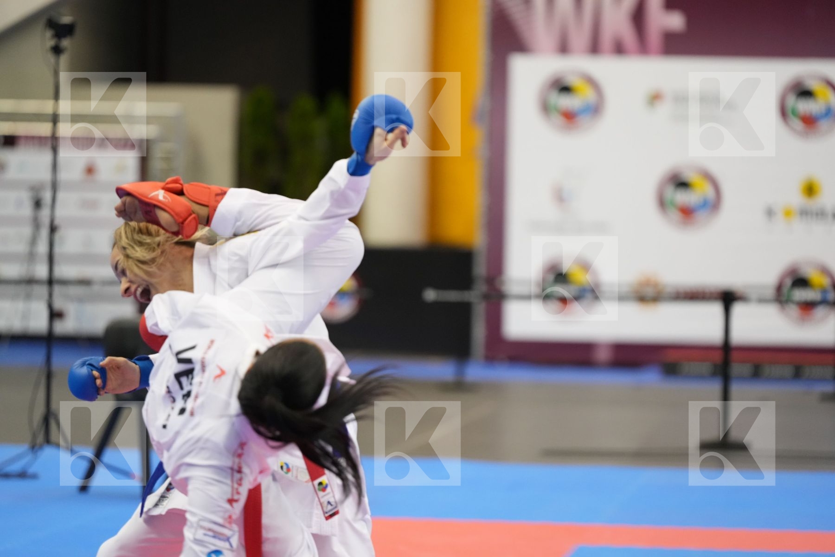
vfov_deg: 8.9
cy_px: 278
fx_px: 3572
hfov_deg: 13.3
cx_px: 418
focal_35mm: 154
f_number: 2.8
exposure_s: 1/1000
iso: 3200
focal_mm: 154
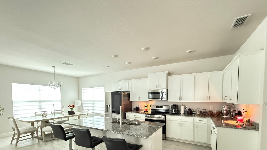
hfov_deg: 99.3
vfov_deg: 64.8
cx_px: 139
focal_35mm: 16
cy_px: 104
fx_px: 113
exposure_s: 1/40
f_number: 2.2
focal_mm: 2.22
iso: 1000
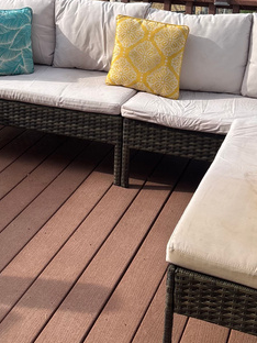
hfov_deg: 22.8
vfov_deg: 29.2
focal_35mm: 64
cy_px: 41
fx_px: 634
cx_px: 75
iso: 50
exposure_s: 1/3021
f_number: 1.6
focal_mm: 5.96
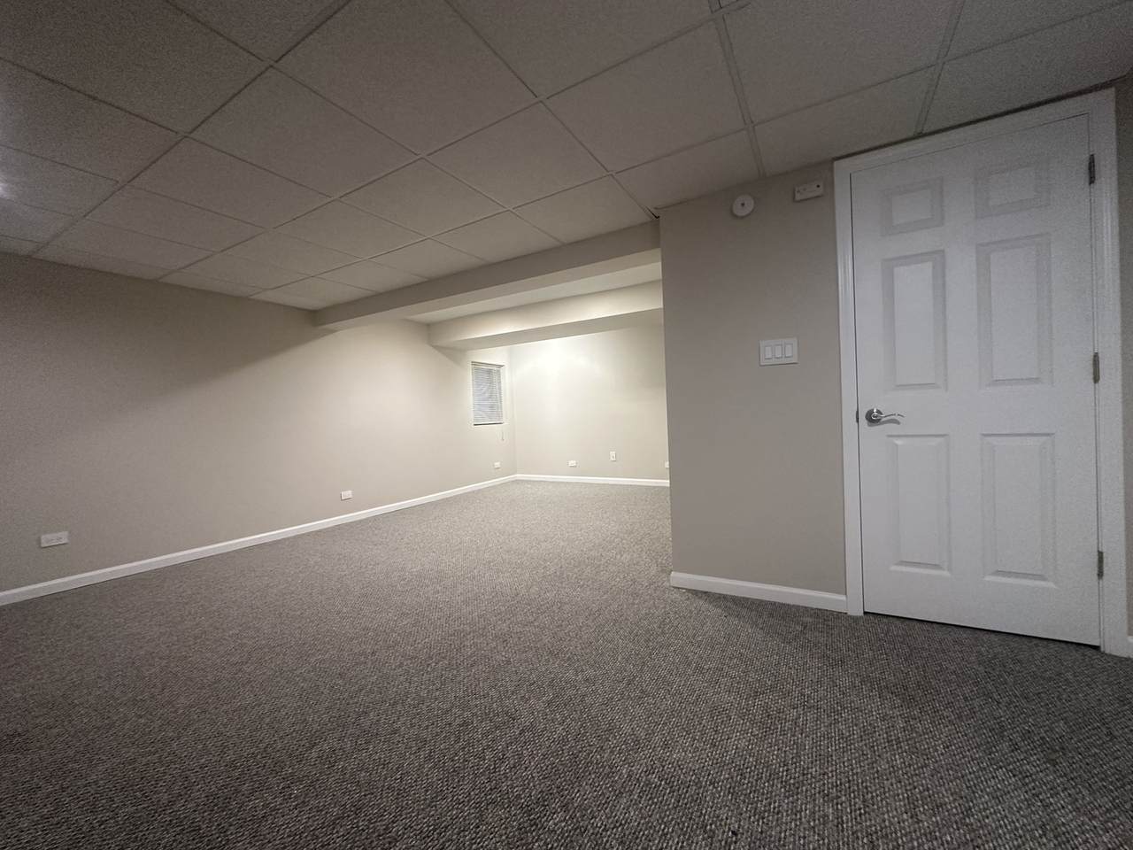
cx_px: 566
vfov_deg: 85.7
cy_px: 425
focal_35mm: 14
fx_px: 458
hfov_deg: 102.1
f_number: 2.2
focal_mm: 2.22
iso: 250
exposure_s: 1/60
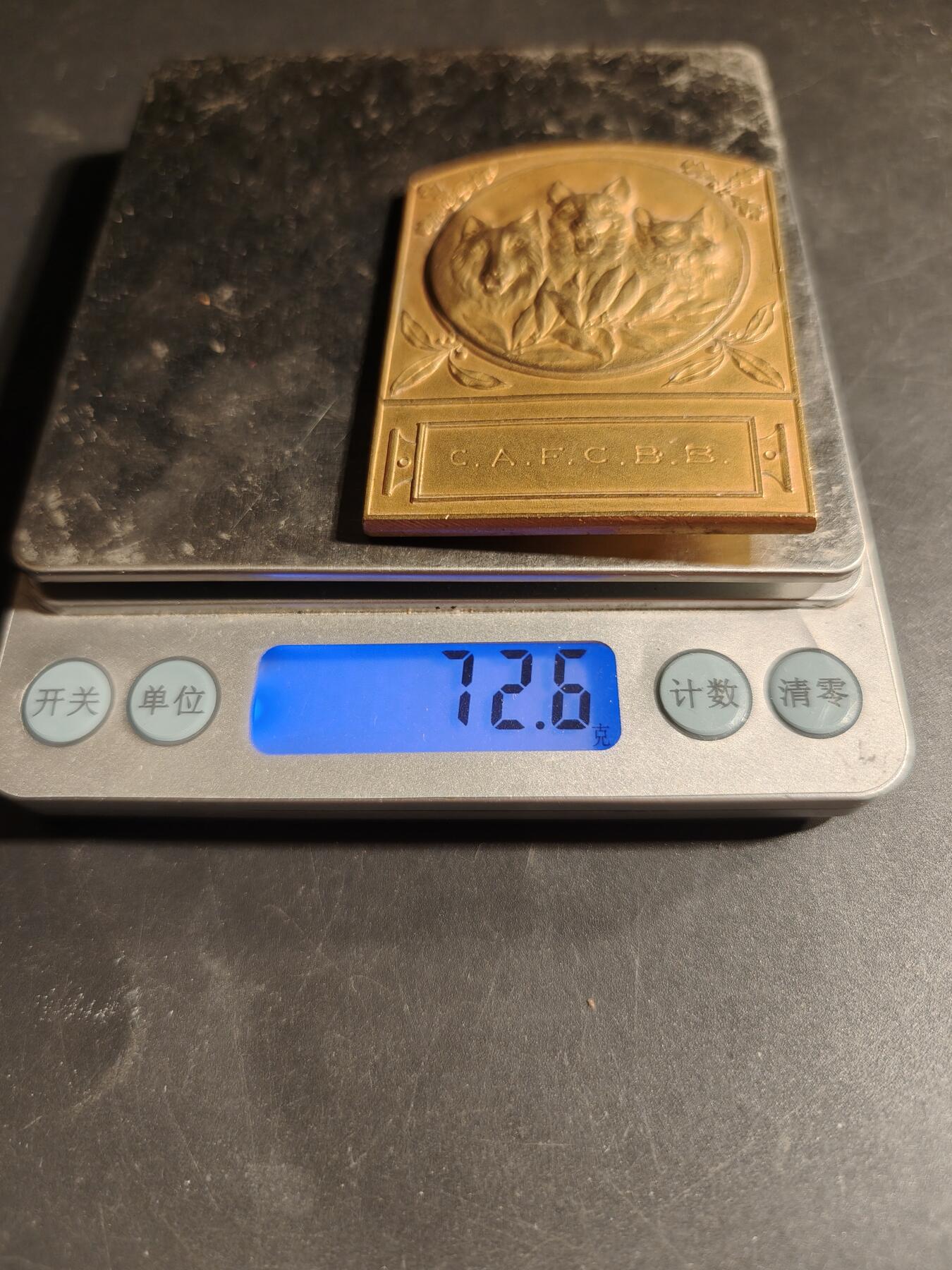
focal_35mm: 23
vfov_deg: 73.9
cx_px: 476
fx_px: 843
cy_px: 635
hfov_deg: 58.9
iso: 160
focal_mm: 6.06
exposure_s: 1/100
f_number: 1.6
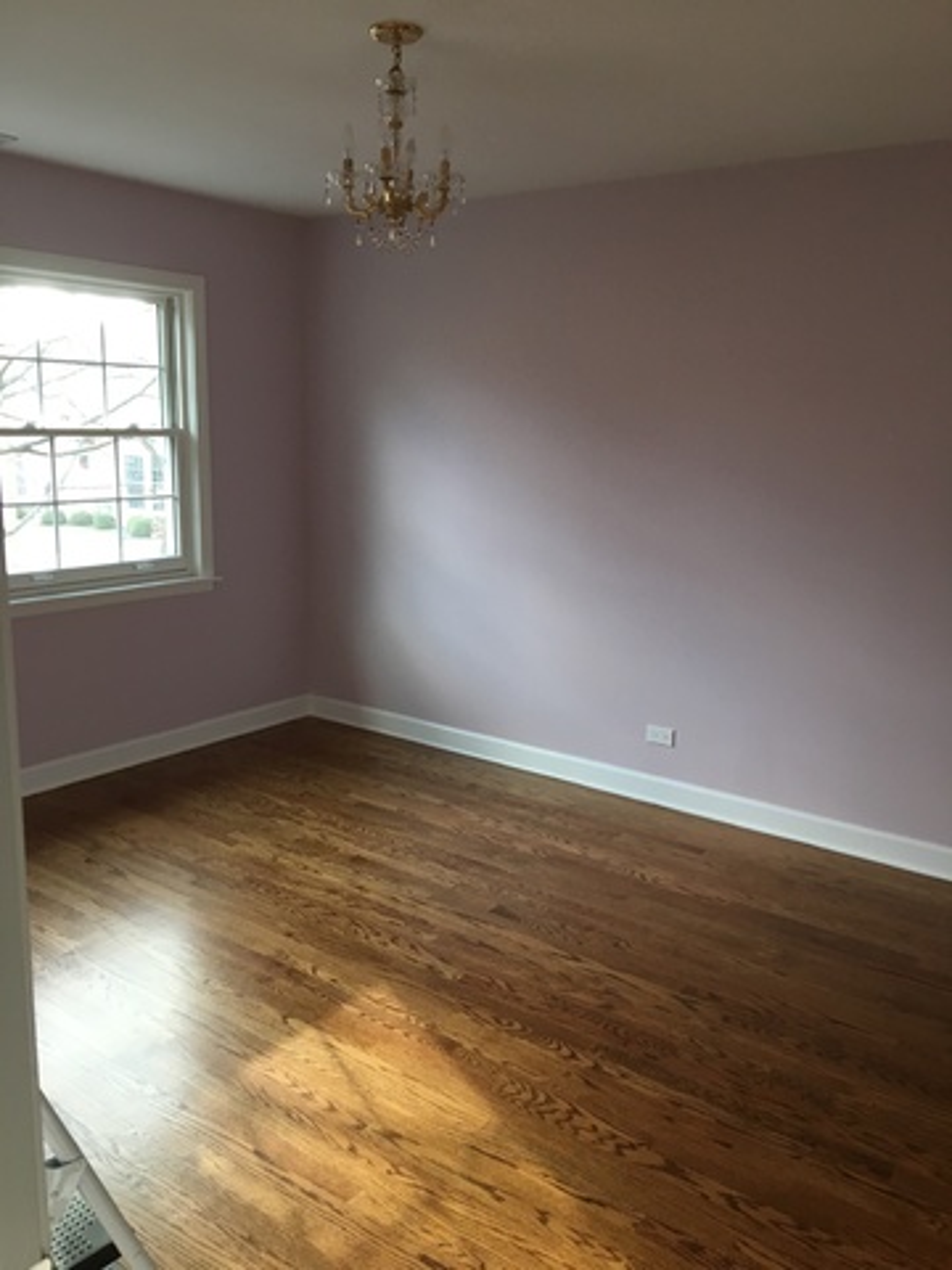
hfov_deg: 48.2
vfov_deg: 61.7
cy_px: 635
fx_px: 1063
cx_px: 476
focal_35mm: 29
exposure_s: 1/30
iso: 80
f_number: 2.2
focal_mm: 4.15
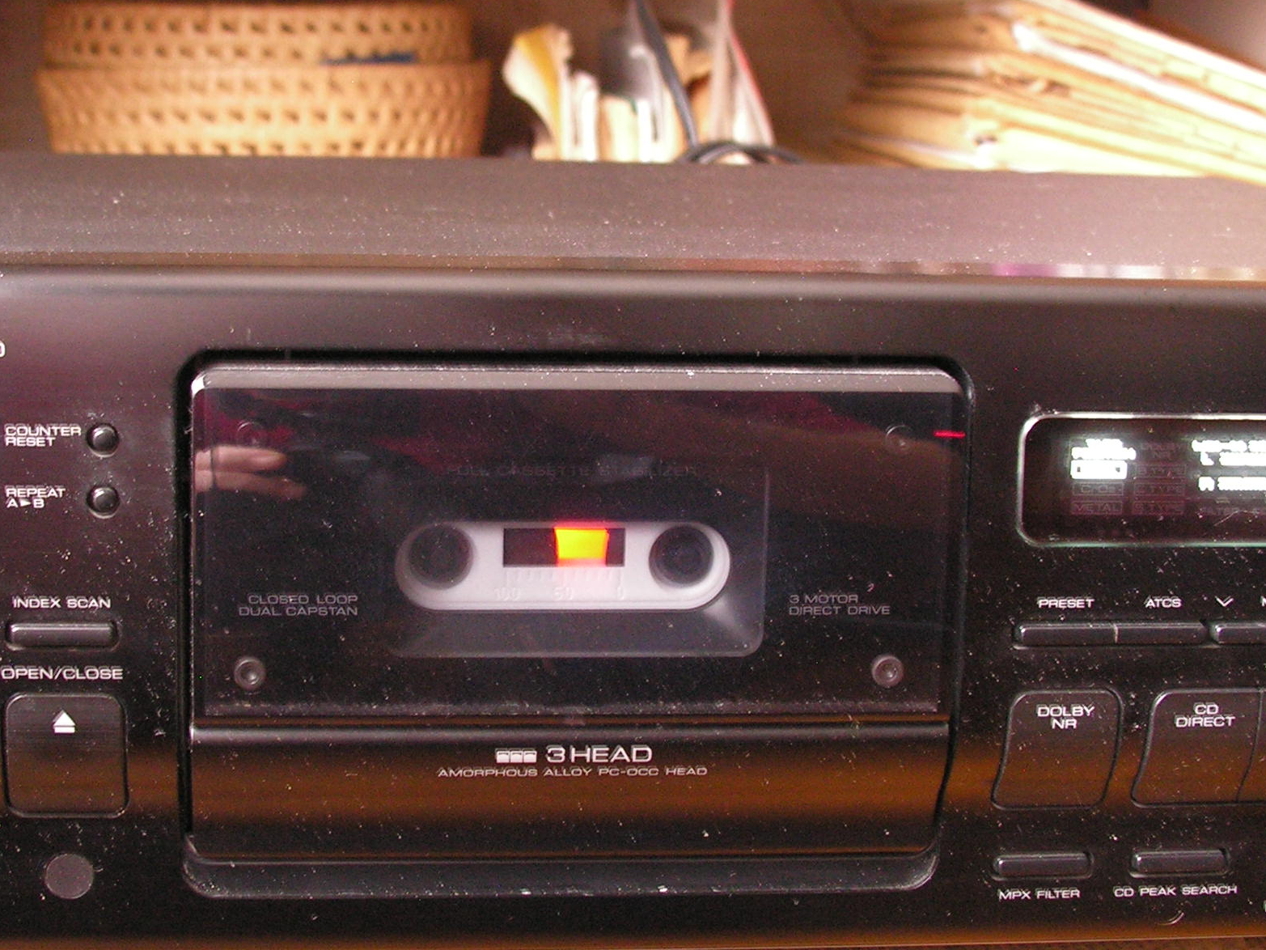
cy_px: 490
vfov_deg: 20.2
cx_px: 514
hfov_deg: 26.6
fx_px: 2670
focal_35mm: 73
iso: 200
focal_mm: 8.9
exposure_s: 1.87
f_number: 2.8
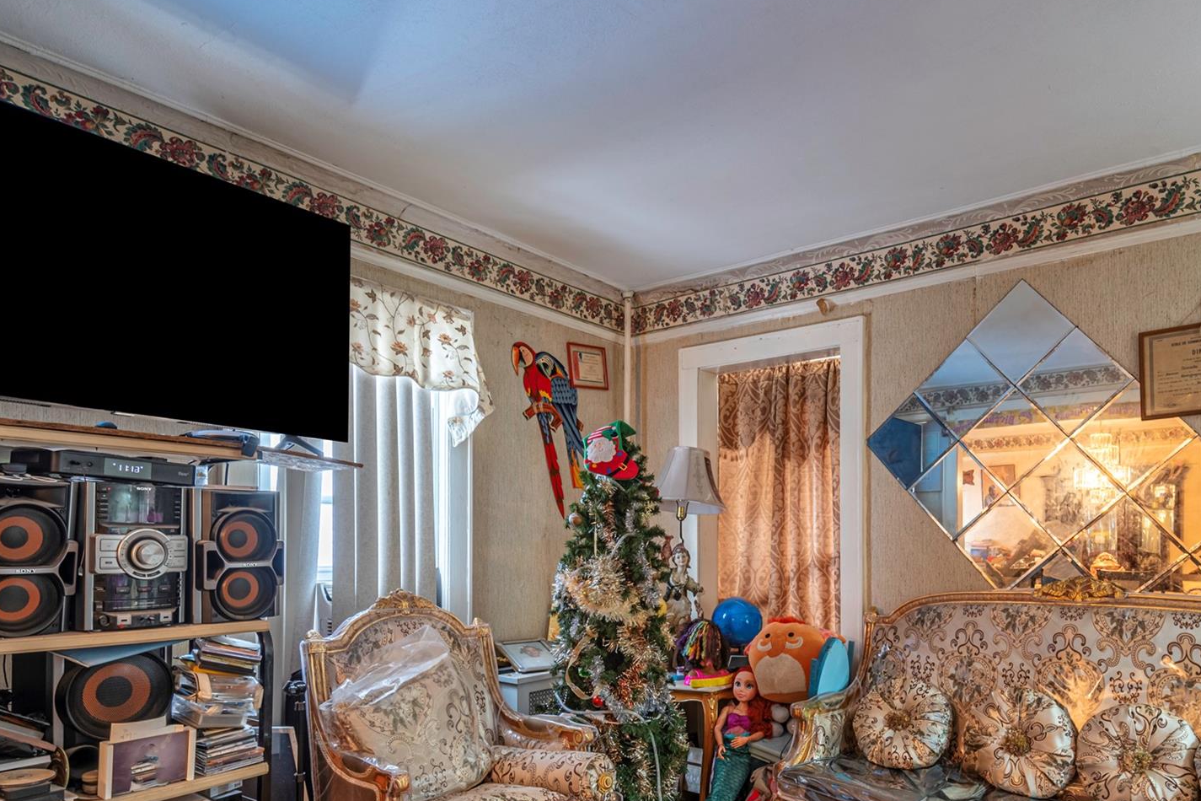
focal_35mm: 23
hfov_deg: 75.4
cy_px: 550
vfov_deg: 53.7
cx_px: 710
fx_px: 767
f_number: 10
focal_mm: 16
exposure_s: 1
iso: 200
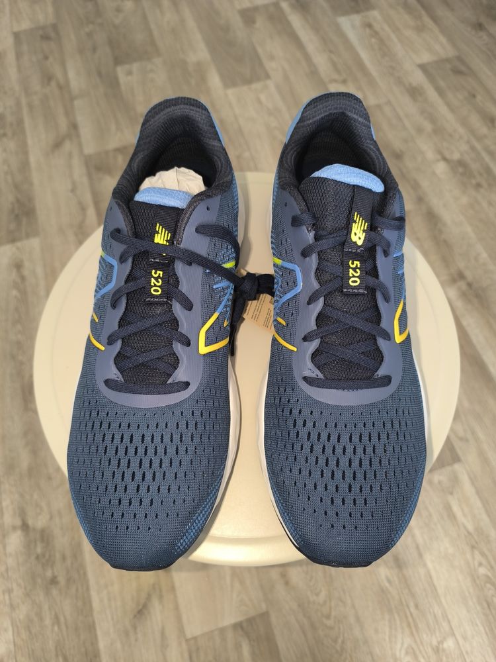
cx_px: 248
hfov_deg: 58.9
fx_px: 439
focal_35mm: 23
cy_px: 331
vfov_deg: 73.9
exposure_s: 1/33.3
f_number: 1.65
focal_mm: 6.14
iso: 1000
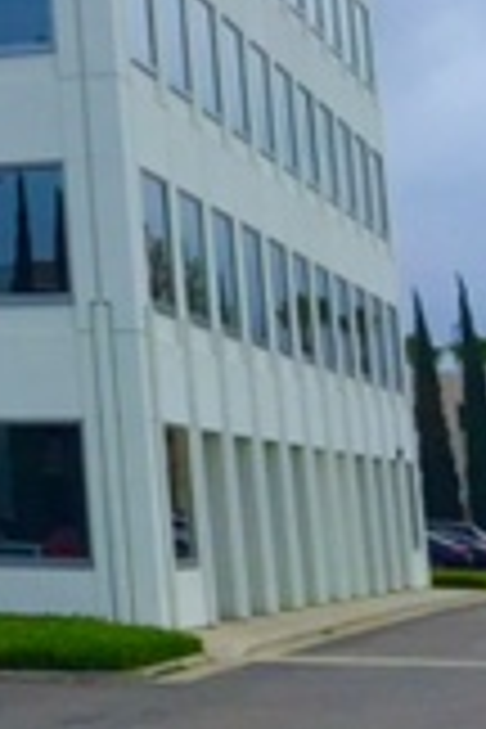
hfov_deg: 9.6
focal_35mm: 119
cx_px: -837
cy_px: -32
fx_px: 2410
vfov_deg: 16.8
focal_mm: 4.15
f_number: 2.2
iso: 32
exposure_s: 1/3968
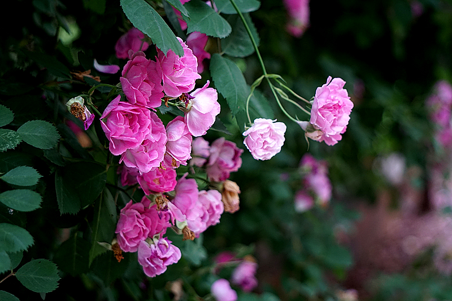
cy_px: 150
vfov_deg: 13.4
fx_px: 1280
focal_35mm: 102
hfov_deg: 20.0
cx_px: 226
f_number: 5
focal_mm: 68
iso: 640
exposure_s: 1/160
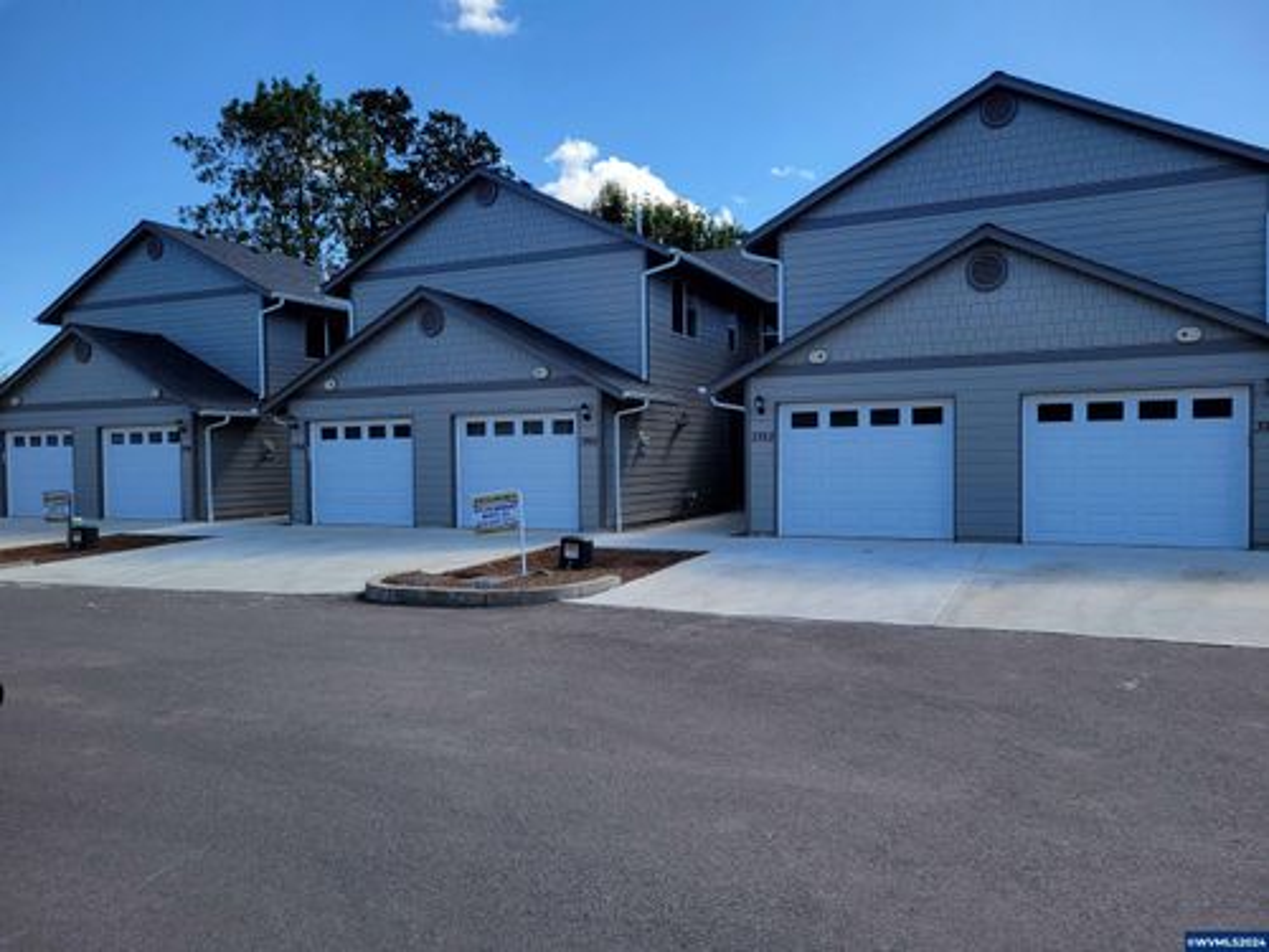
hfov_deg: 67.3
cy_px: 476
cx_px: 634
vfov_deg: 53.1
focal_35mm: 26
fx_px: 953
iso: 40
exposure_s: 1/1258
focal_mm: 5.4
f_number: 1.8
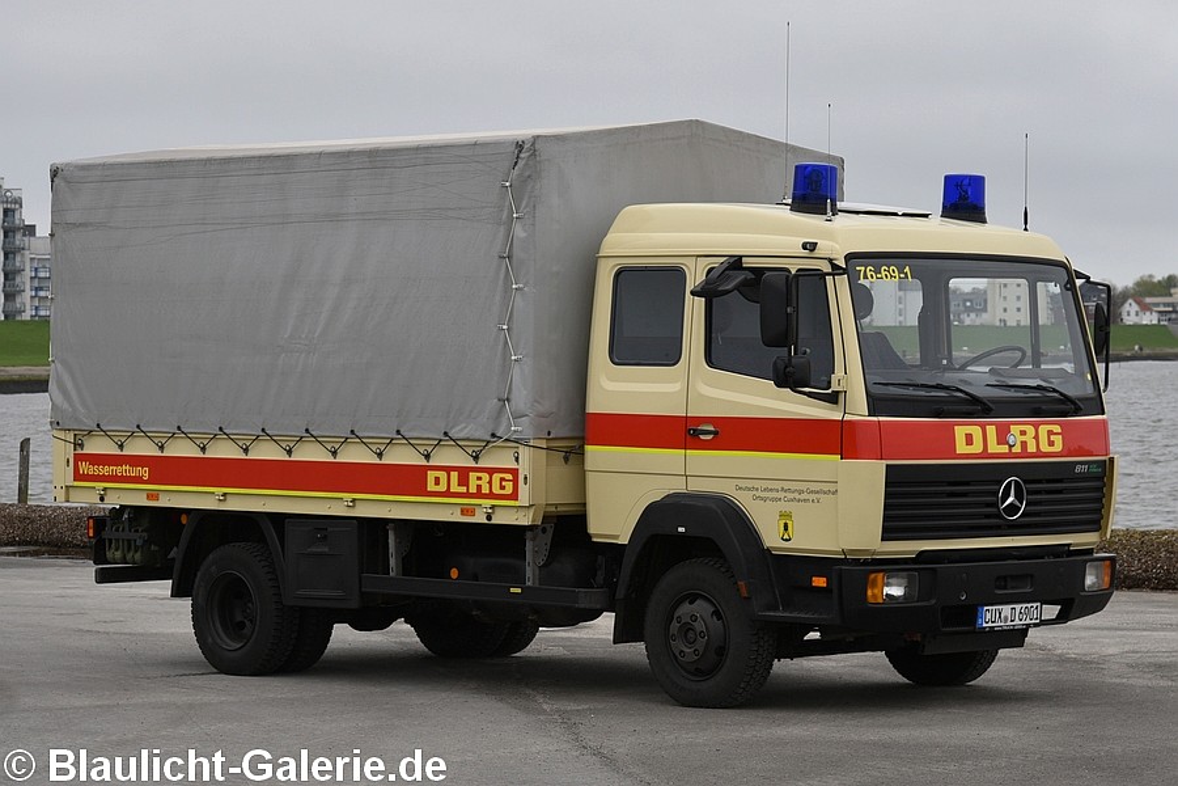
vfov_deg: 16.1
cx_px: 589
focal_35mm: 85
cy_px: 393
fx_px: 2781
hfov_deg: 23.9
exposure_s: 1/250
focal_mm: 85
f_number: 8
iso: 250
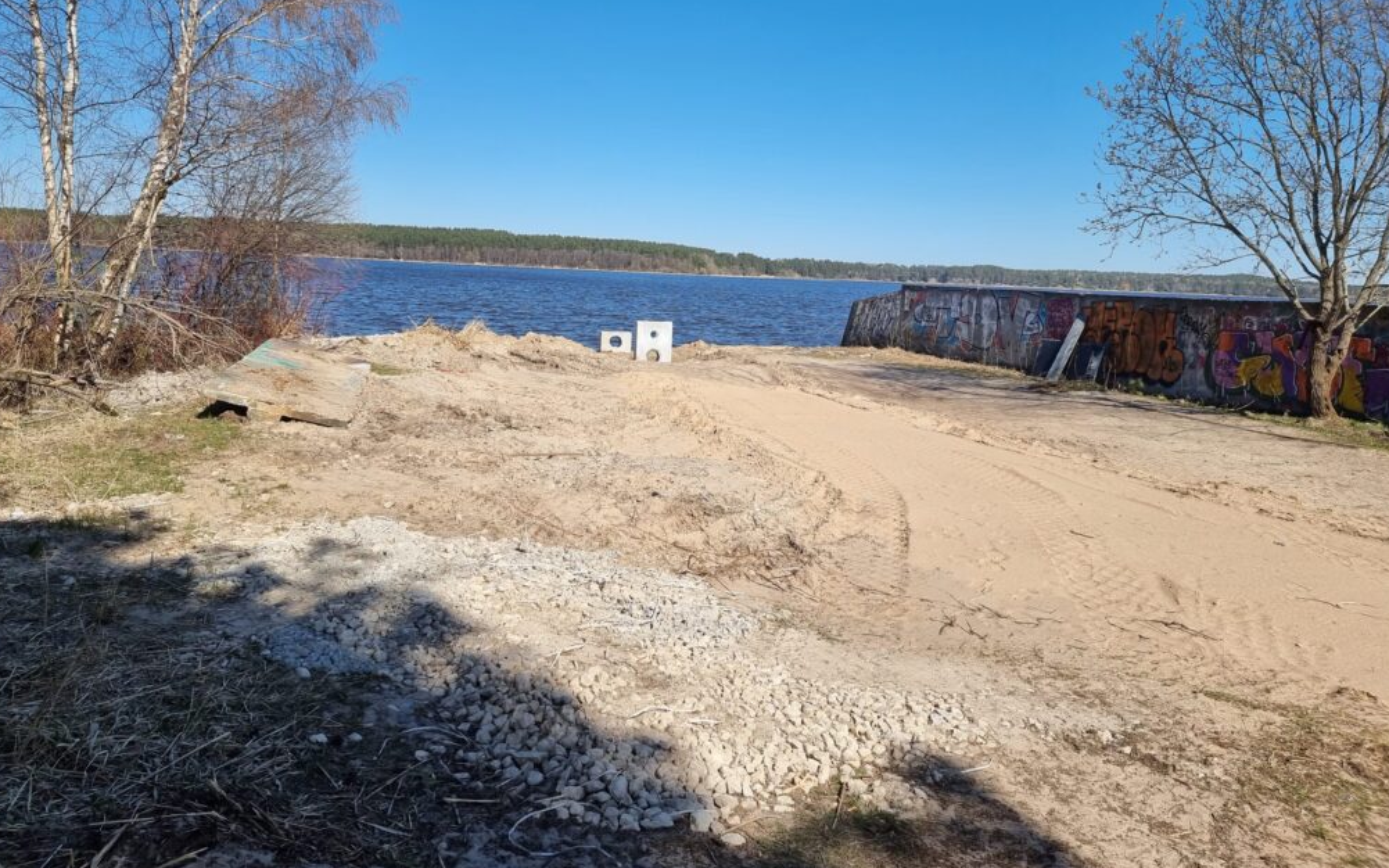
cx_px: 694
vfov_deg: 47.3
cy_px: 347
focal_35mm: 26
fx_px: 984
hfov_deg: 70.4
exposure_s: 1/1160
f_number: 1.8
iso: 50
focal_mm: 6.7
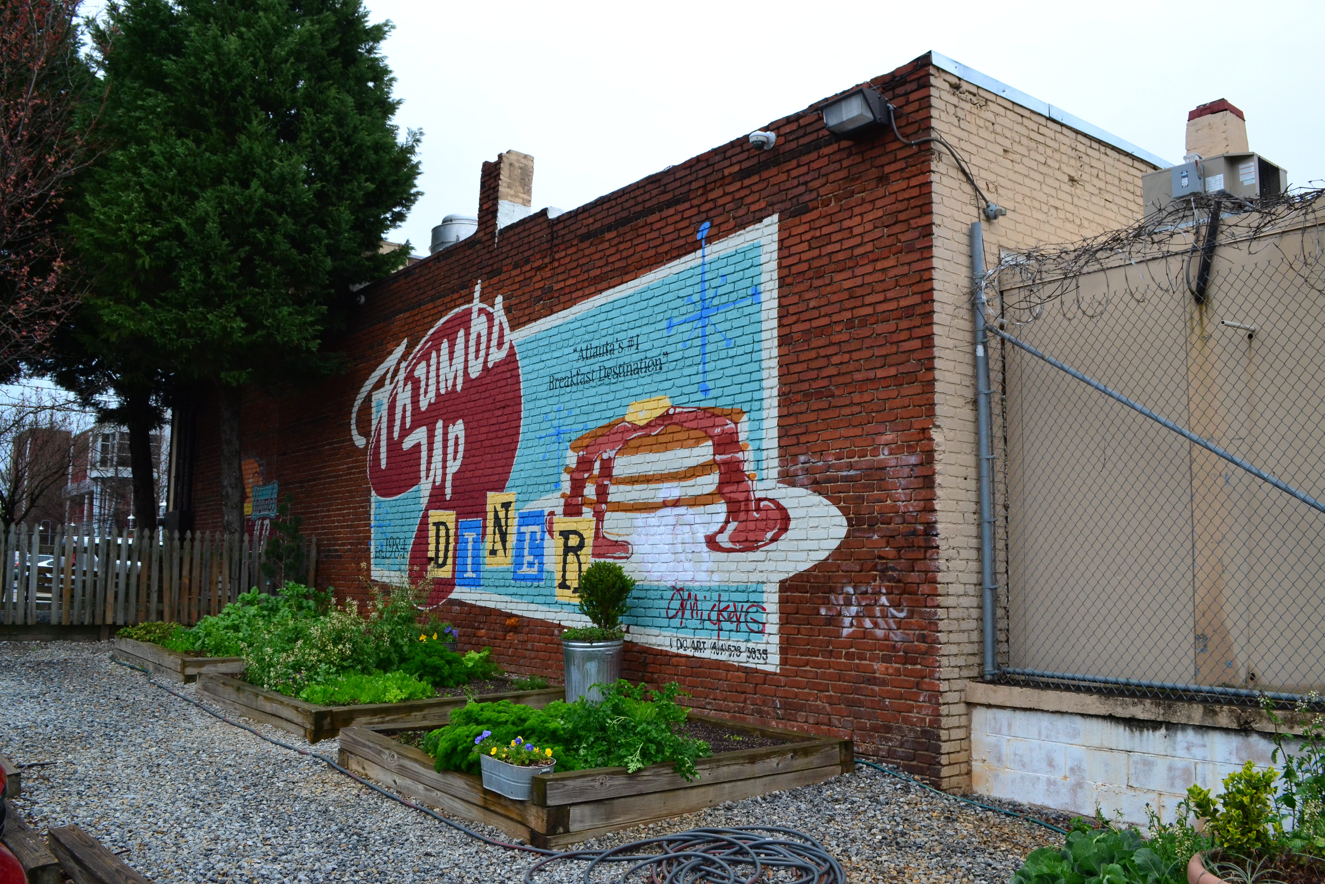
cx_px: 662
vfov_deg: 43.6
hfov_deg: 61.9
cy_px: 442
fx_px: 1104
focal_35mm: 30
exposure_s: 1/320
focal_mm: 20
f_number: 9
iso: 800
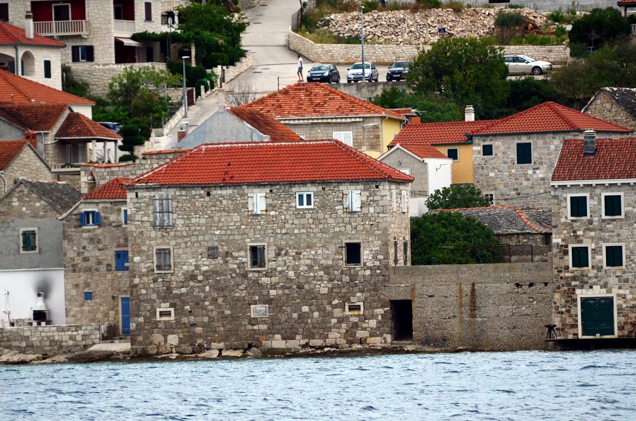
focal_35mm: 390
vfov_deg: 3.5
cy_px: 210
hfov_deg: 5.3
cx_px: 318
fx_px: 6875
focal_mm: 260
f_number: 5.6
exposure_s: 1/4000
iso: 2000
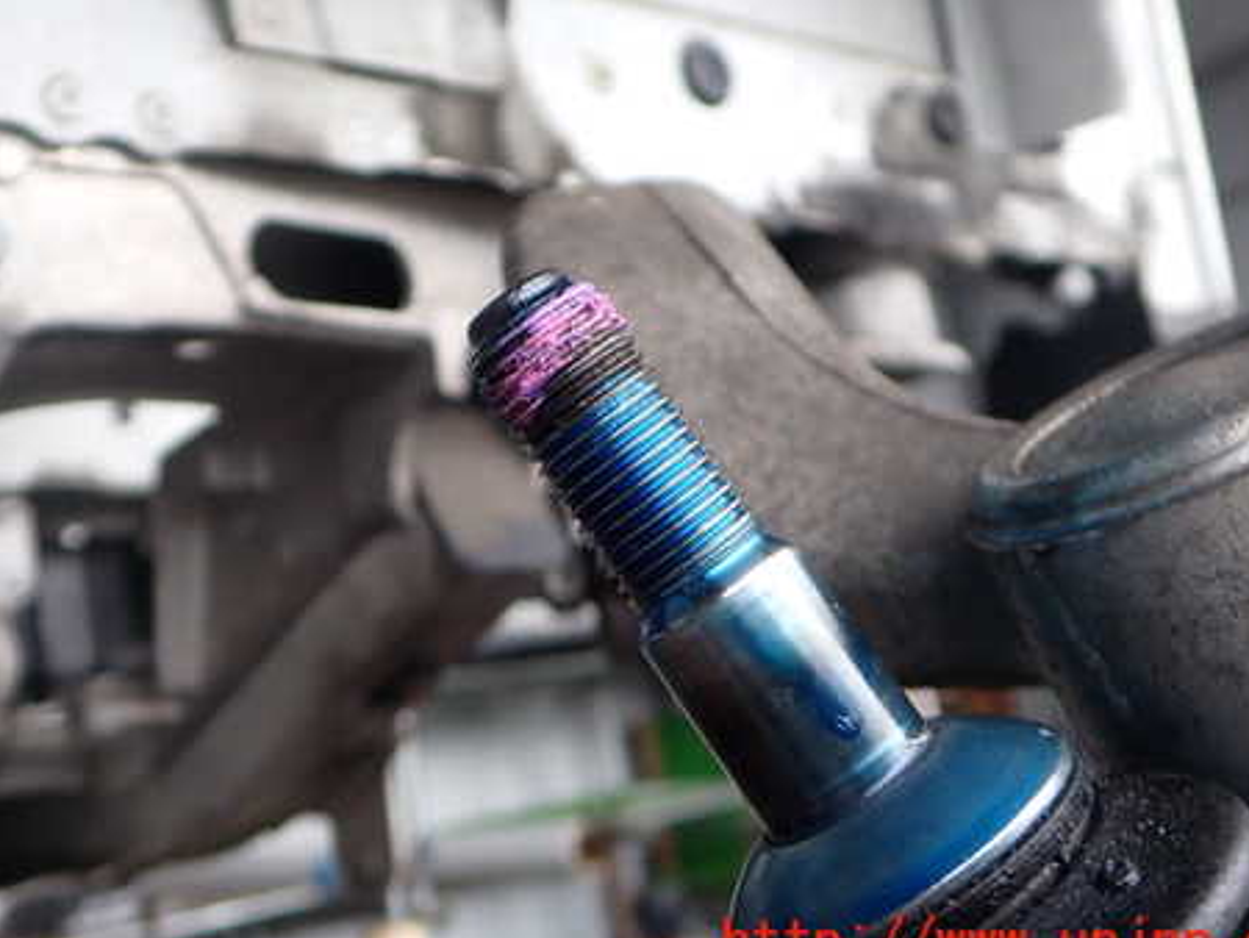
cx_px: 516
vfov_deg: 35.8
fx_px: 1444
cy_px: 355
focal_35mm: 40
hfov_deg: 46.6
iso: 125
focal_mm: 5.4
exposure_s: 1/125
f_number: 2.3
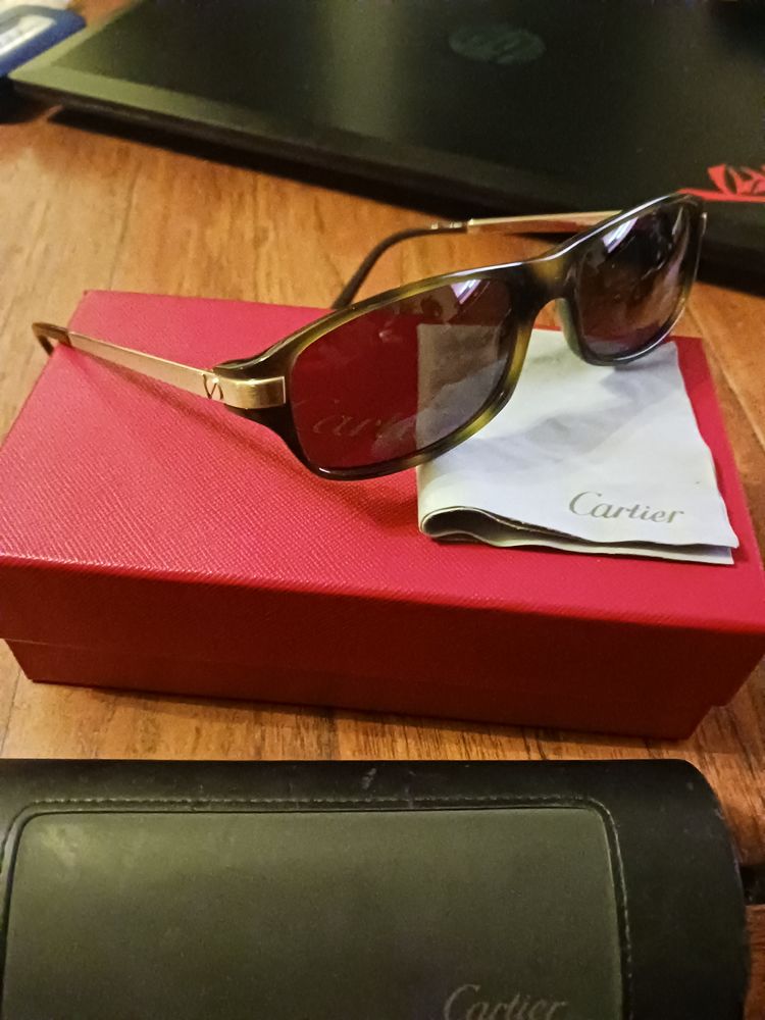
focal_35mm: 27
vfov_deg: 65.3
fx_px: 796
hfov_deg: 51.4
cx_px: 382
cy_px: 510
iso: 5000
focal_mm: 4
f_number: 1.8
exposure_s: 1/10
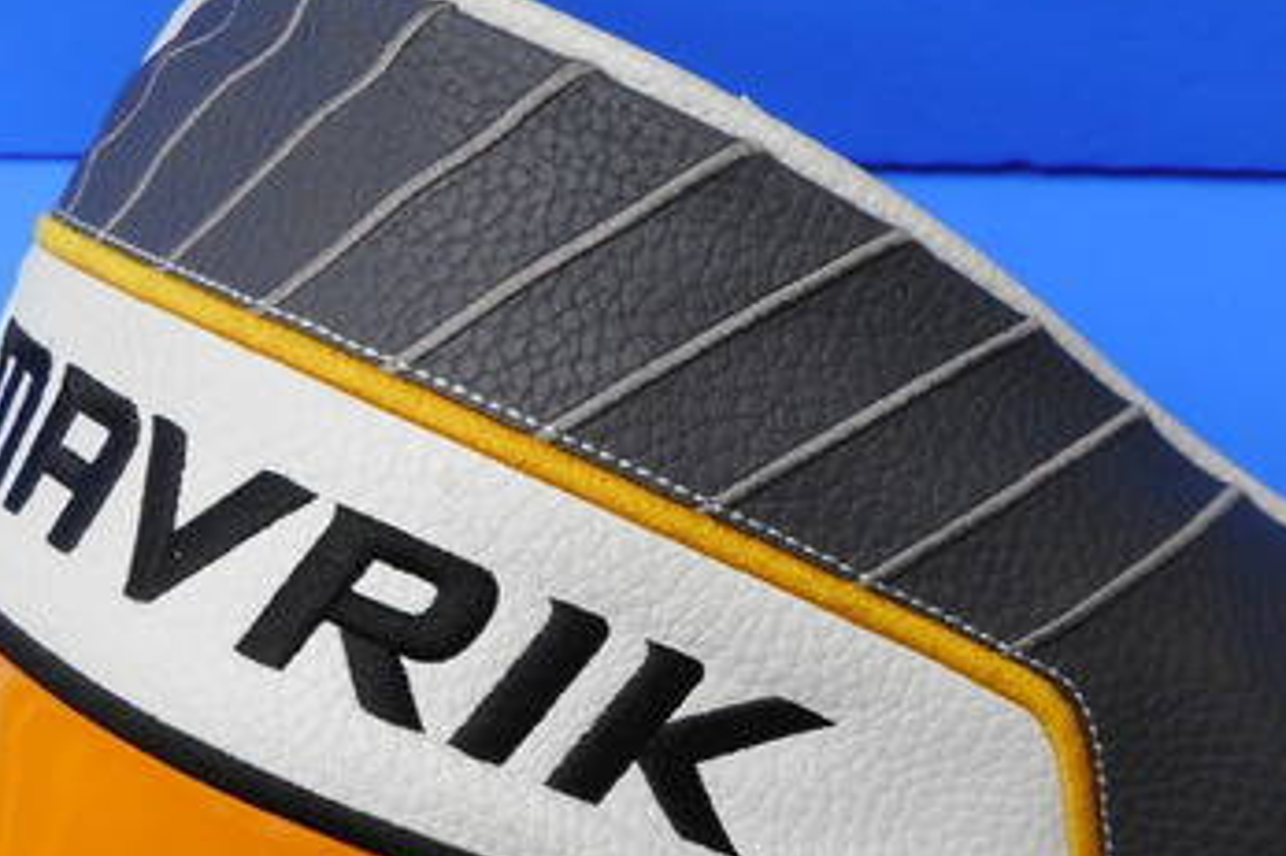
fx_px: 1714
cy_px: 663
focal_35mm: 48
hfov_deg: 40.9
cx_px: 793
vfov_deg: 27.6
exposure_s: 1/30
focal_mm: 4.5
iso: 80
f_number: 3.7
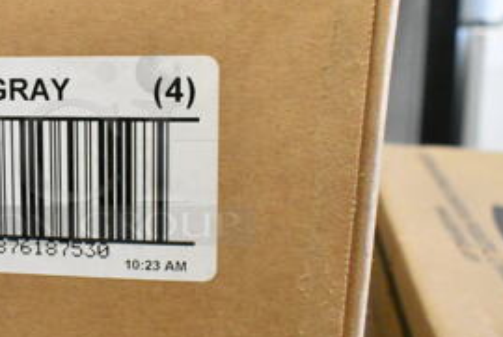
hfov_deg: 31.3
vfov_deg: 22.3
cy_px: 147
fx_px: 854
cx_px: 48
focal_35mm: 61
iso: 6400
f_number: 7.1
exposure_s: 1/200
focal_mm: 18
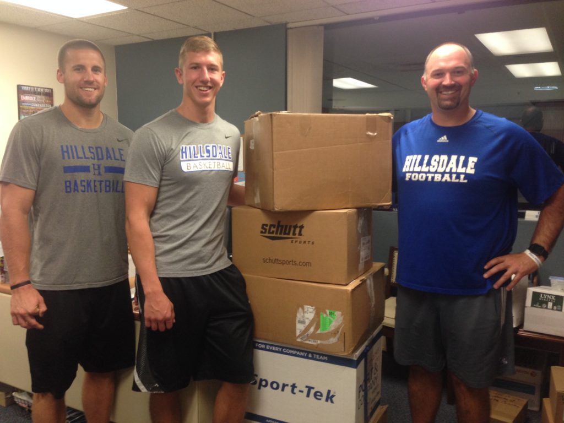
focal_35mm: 33
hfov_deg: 55.4
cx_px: 282
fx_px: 538
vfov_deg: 42.9
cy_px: 212
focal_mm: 4.12
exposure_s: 1/20
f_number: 2.4
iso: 125
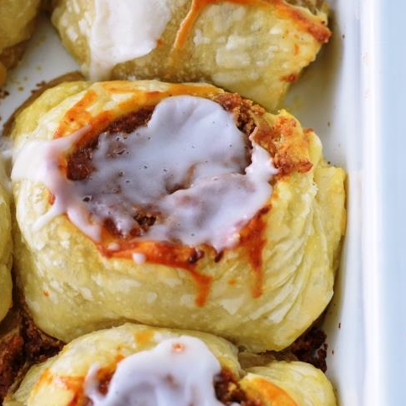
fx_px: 1791
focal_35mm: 135
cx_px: 151
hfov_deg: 12.9
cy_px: 248
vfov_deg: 12.9
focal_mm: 50
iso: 200
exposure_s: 1/80
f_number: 3.5
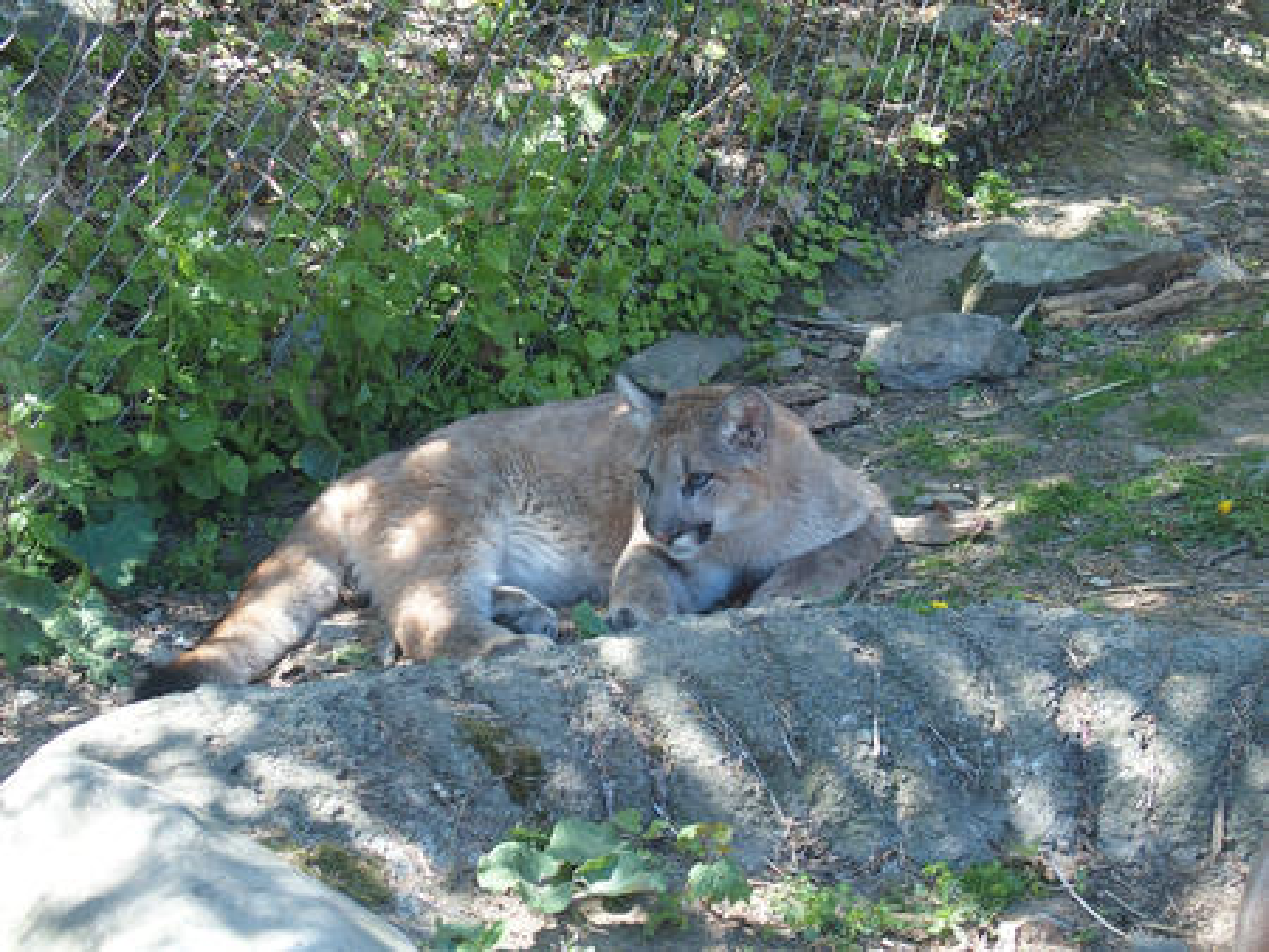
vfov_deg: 21.0
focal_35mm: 70
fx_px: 2568
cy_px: 476
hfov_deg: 27.8
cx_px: 634
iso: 100
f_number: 2.8
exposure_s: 1/125
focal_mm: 14.5
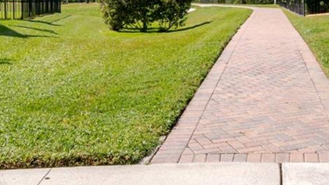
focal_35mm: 60
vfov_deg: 19.0
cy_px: -36
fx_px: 522
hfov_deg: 34.3
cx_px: 246
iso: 100
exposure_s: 1/80
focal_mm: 11
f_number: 11
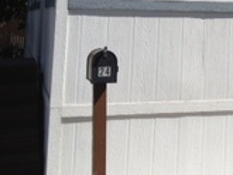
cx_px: 295
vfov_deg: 14.1
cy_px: -28
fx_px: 687
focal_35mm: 102
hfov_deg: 18.1
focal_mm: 4.28
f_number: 2.4
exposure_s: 1/2513
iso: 64
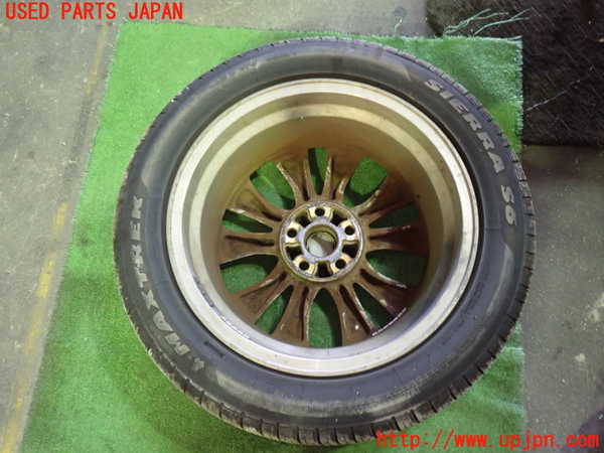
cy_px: 226
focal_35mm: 30
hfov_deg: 60.0
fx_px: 523
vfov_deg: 46.8
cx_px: 302
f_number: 2.3
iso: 800
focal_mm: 5.4
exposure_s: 1/30
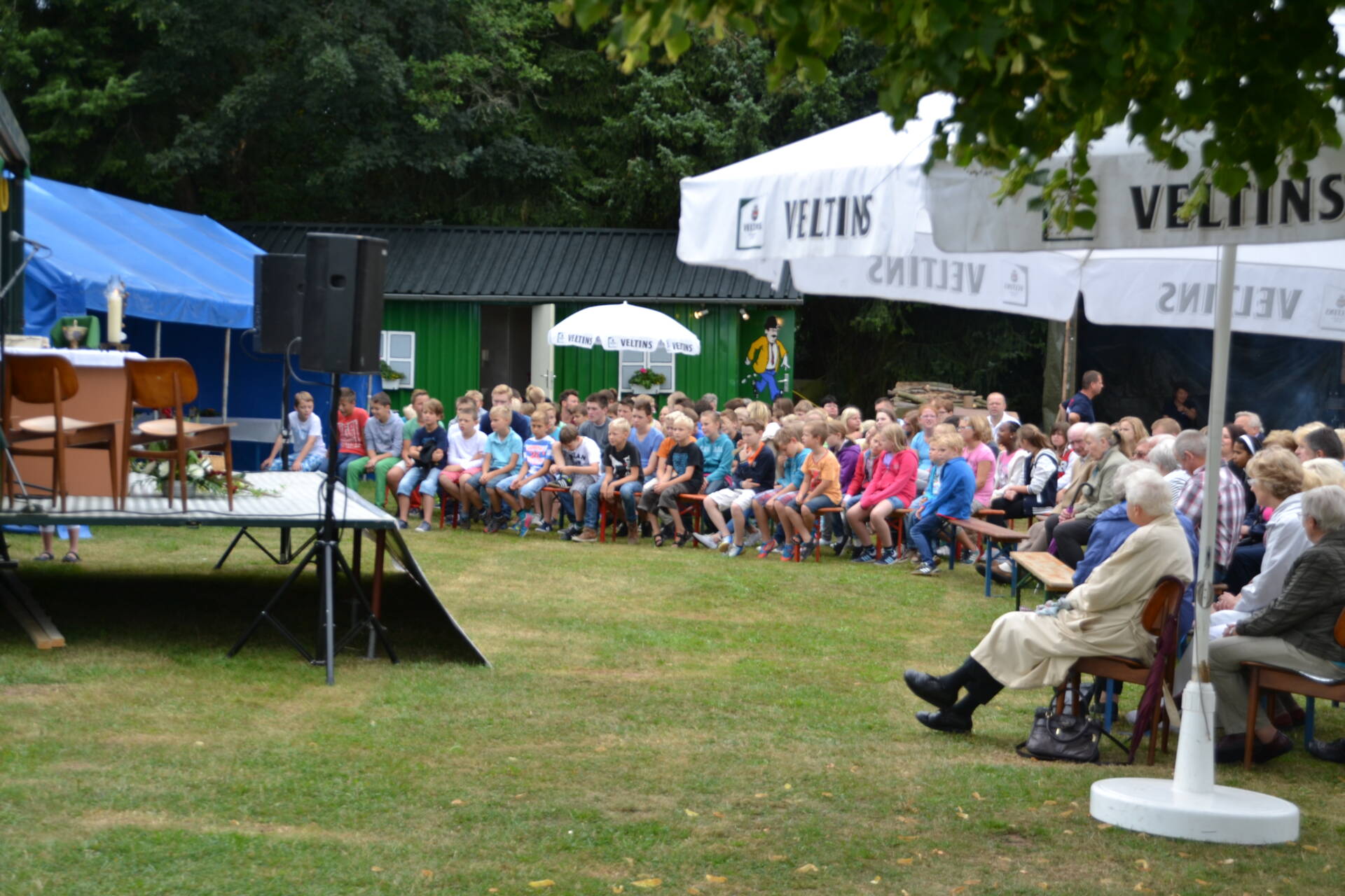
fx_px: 2354
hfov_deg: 31.9
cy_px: 448
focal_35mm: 63
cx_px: 672
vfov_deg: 21.6
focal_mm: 42
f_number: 5.6
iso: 140
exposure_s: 1/125
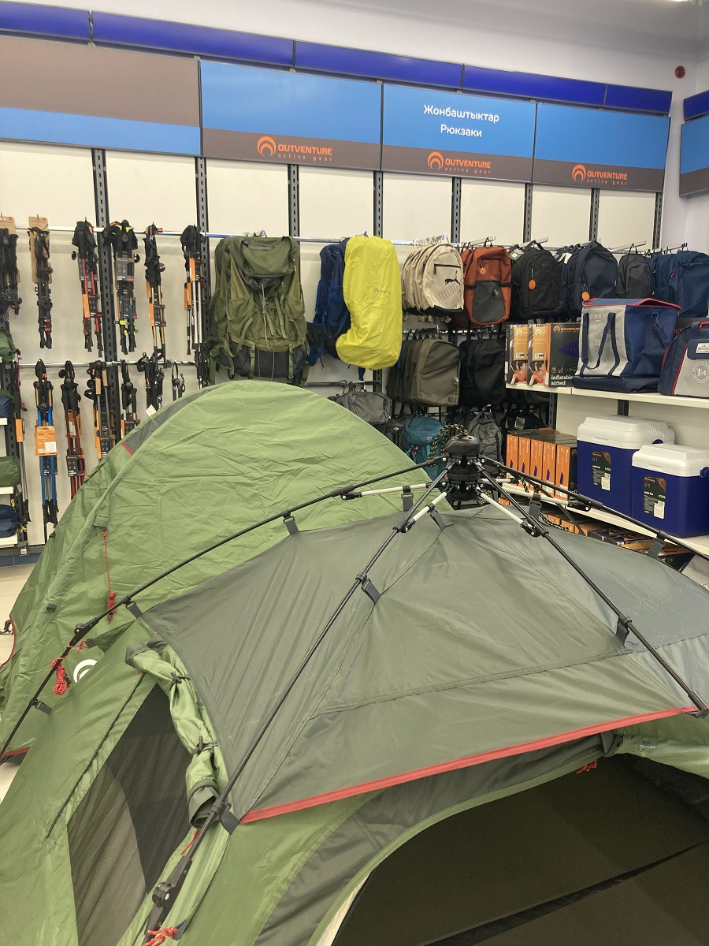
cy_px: 473
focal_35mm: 28
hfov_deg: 49.7
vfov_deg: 63.4
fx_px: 765
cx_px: 354
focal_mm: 3.99
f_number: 1.8
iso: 50
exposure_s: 1/50
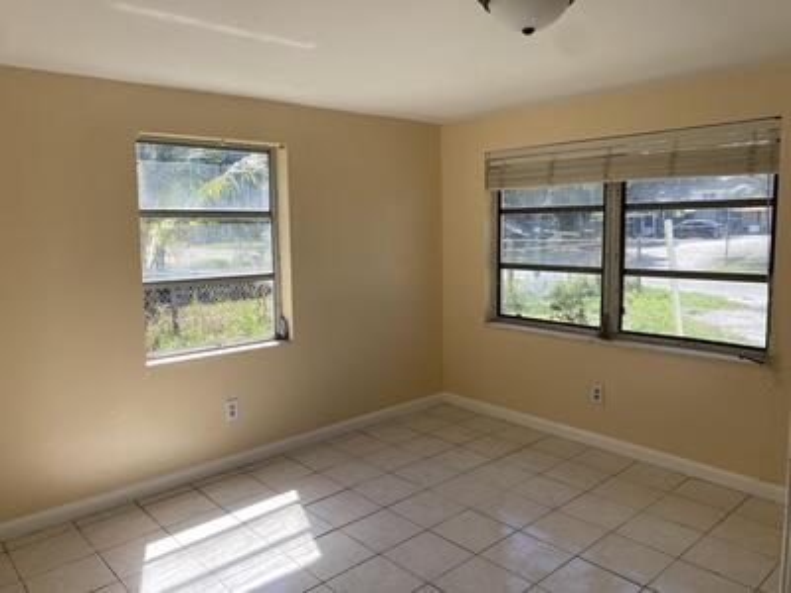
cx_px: 396
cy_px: 296
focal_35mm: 26
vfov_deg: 53.1
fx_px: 594
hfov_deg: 67.3
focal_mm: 4.25
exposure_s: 1/626
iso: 32
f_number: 1.8
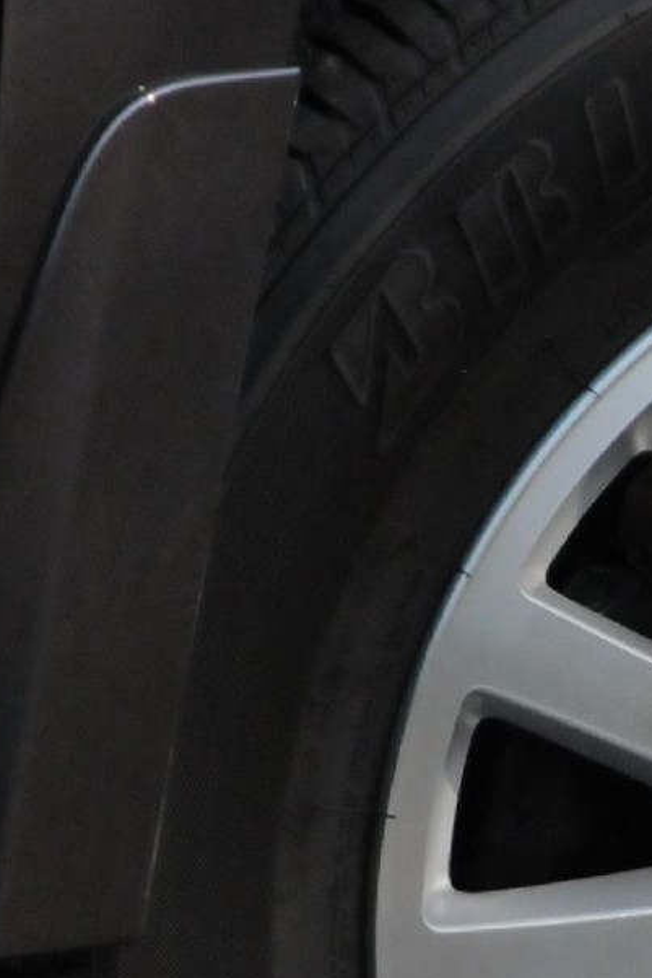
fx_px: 22834
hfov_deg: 1.6
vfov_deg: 2.5
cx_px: 1081
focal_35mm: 841
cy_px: 697
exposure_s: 1/8000
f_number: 5.6
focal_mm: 135
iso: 2000
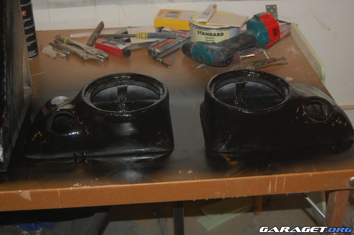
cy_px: 118
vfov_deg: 23.7
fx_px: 559
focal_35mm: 57
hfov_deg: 35.1
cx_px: 177
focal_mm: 38
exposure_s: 1/60
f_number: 4.8
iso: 400
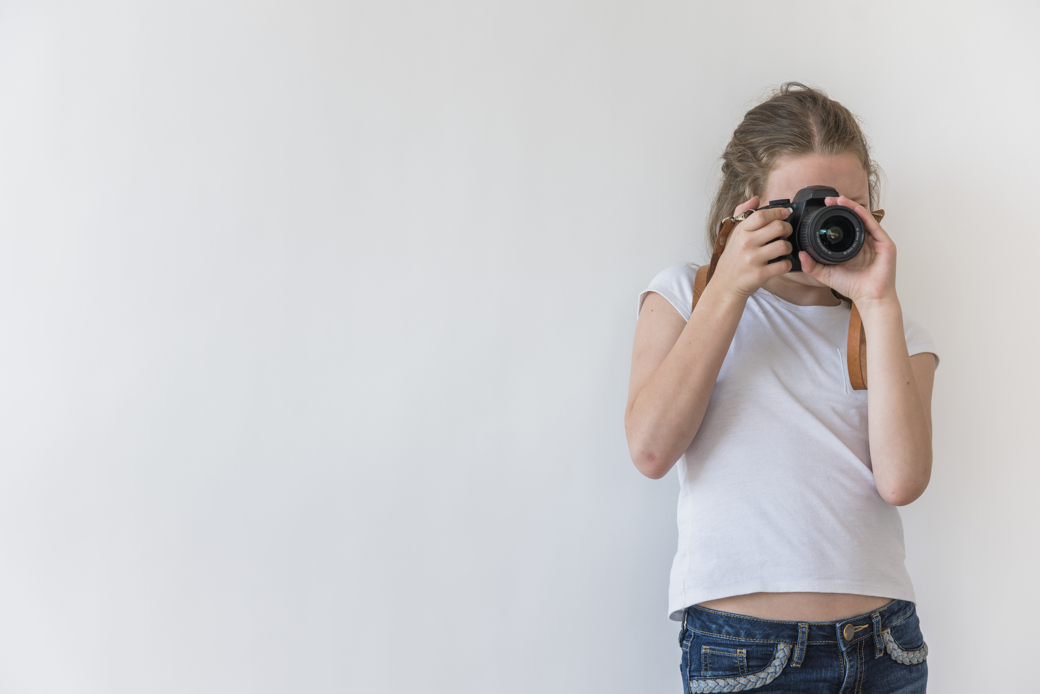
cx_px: 520
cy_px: 347
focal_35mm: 66
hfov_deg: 30.5
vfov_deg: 20.6
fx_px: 1907
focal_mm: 66
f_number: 4.5
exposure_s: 1/250
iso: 400
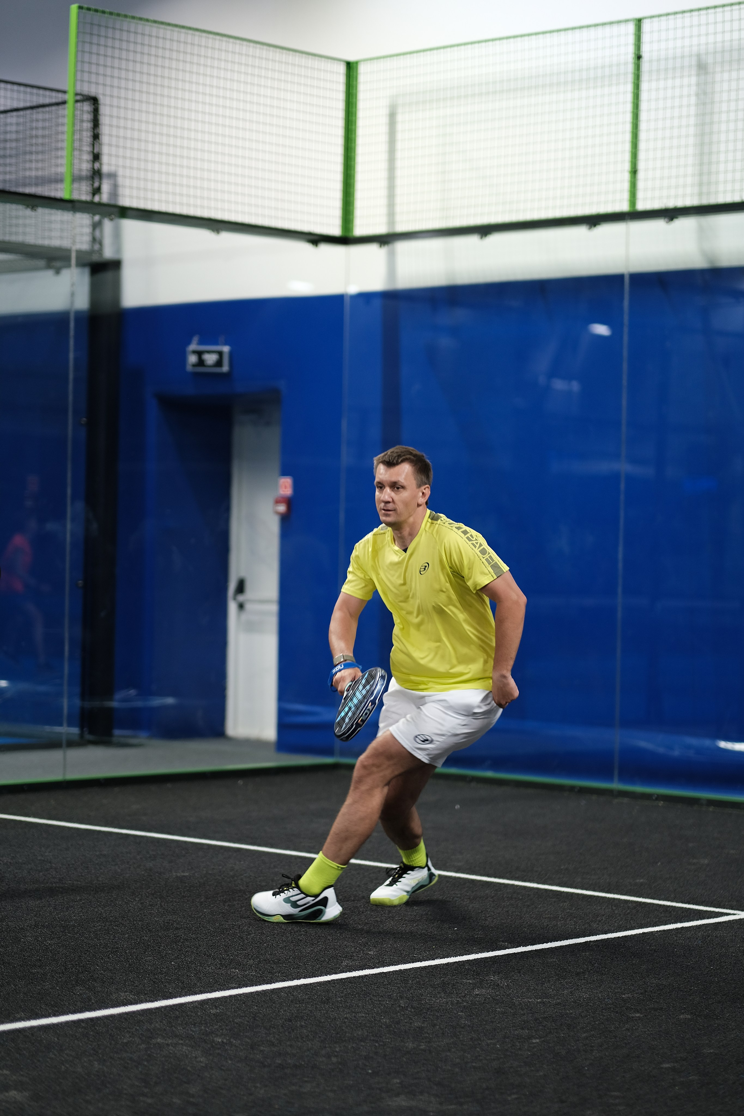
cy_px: 558
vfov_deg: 24.2
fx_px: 2604
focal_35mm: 84
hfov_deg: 16.3
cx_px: 372
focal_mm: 56
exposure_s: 1/250
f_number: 1.2
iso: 250
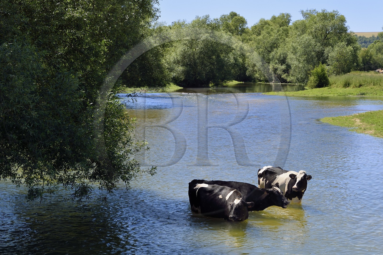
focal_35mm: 86
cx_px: 192
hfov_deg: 23.7
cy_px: 128
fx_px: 914
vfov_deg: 15.9
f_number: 10
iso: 200
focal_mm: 86
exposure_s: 1/250
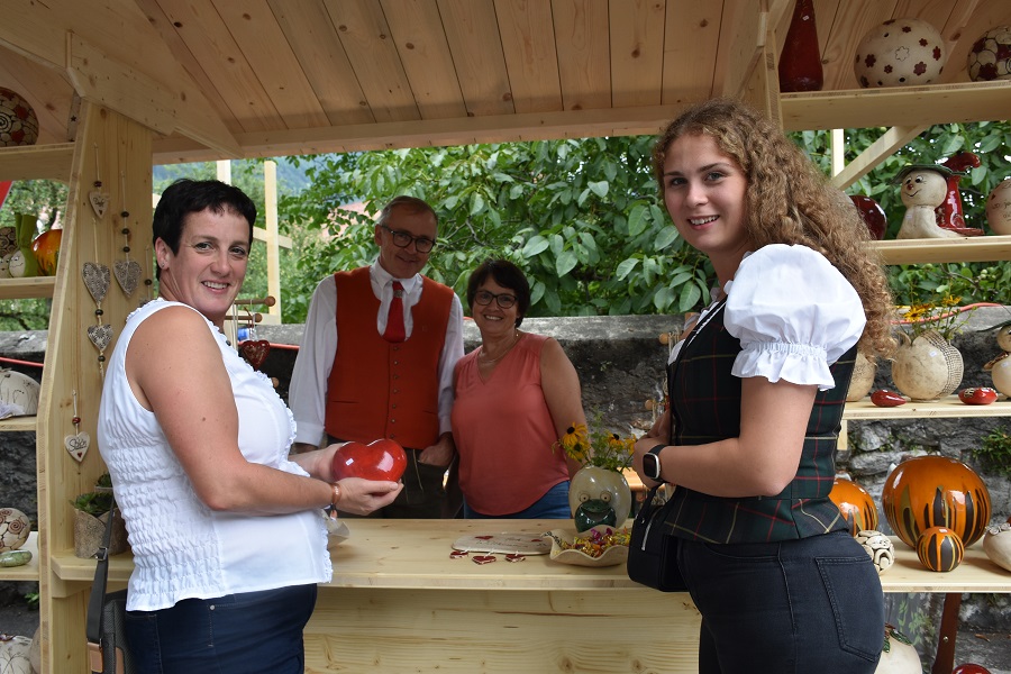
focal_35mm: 30
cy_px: 337
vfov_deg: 43.6
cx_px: 506
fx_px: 842
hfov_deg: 61.9
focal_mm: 20
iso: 400
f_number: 7.1
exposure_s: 1/200
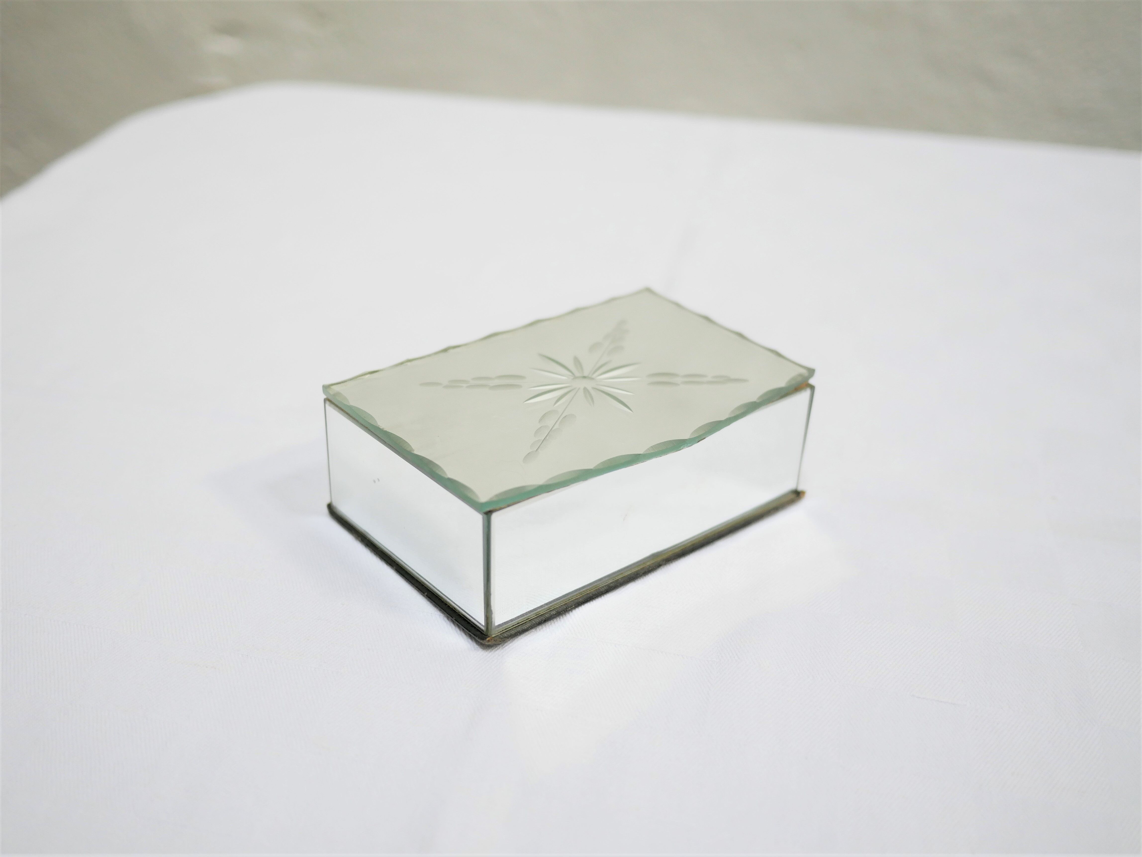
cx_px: 571
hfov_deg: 46.8
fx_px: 1320
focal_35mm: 40
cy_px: 428
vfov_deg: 36.0
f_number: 1.7
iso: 500
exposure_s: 1/60
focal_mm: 20
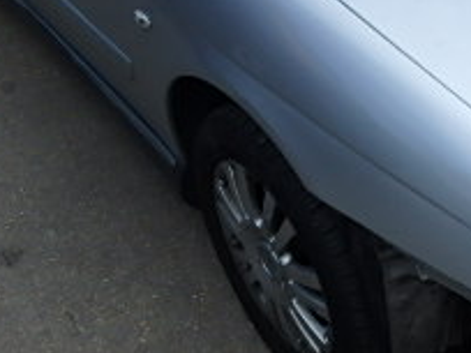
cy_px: 81
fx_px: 898
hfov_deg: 28.0
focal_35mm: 66
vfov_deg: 22.0
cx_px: 448
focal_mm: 3.7
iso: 125
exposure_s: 1/400
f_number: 6
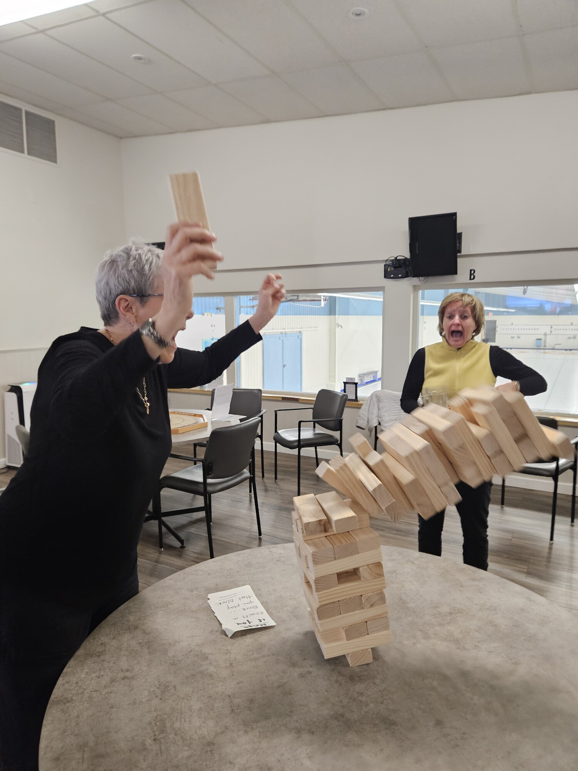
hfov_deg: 58.9
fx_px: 512
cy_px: 386
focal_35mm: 23
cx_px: 289
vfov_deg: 73.9
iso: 800
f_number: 1.8
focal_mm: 5.4
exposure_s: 1/120
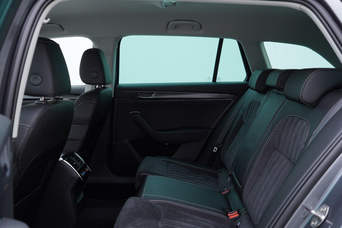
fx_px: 342
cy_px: 114
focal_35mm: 36
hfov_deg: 53.1
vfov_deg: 36.9
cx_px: 171
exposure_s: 1/50
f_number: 3.2
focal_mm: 24
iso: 125
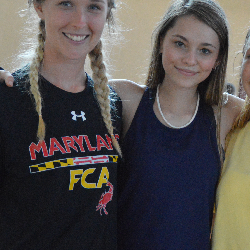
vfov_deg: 15.5
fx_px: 916
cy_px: 137
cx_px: 164
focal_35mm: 112
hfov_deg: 15.5
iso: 3200
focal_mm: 35
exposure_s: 1/250
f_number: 4.2
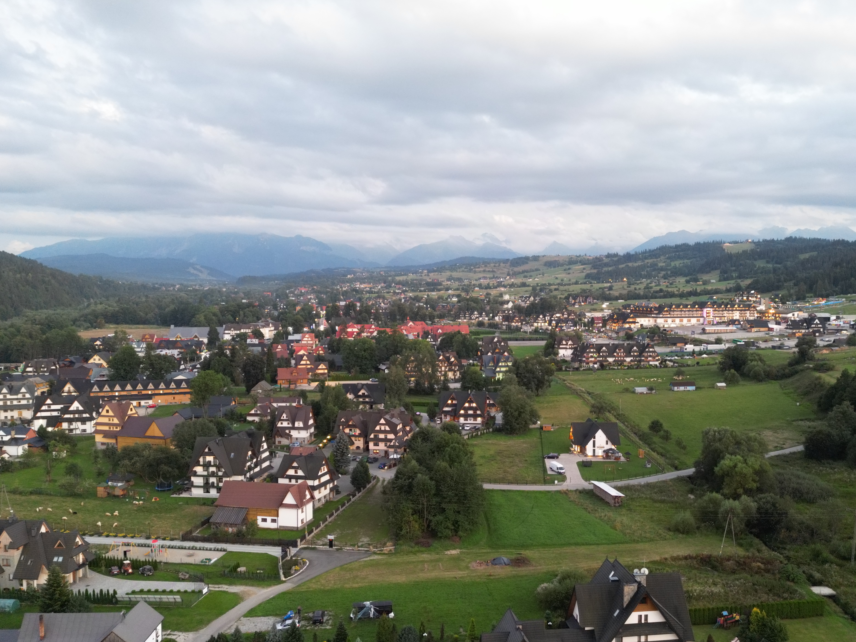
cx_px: 478
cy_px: 360
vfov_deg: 45.4
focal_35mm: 31
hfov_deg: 58.2
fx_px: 767
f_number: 1.7
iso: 460
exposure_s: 1/12.5
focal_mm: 6.72
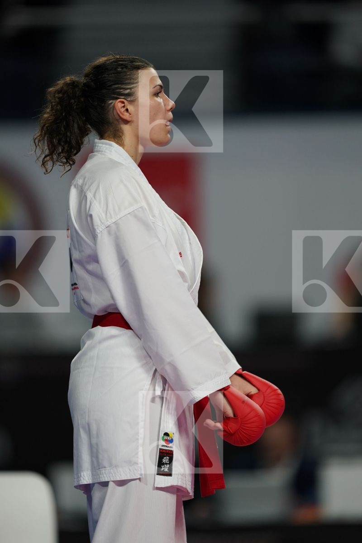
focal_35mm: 400
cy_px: 272
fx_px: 6033
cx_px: 181
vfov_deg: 5.2
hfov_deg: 3.4
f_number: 2.8
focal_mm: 400
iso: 1000
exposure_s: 1/800
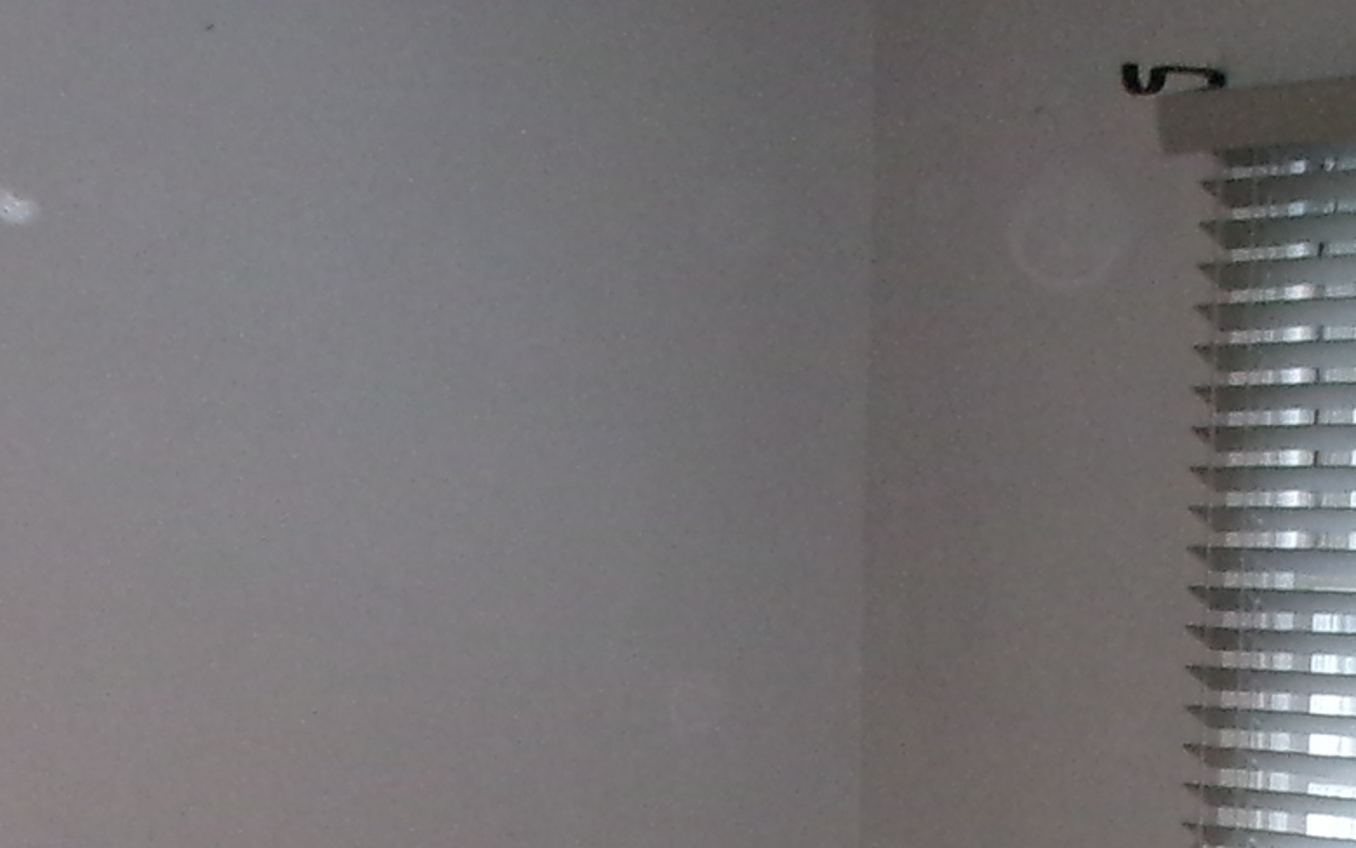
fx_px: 4324
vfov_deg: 10.9
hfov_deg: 17.8
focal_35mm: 117
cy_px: 1191
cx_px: 635
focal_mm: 5.1
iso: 472
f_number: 3.9
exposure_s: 1/34
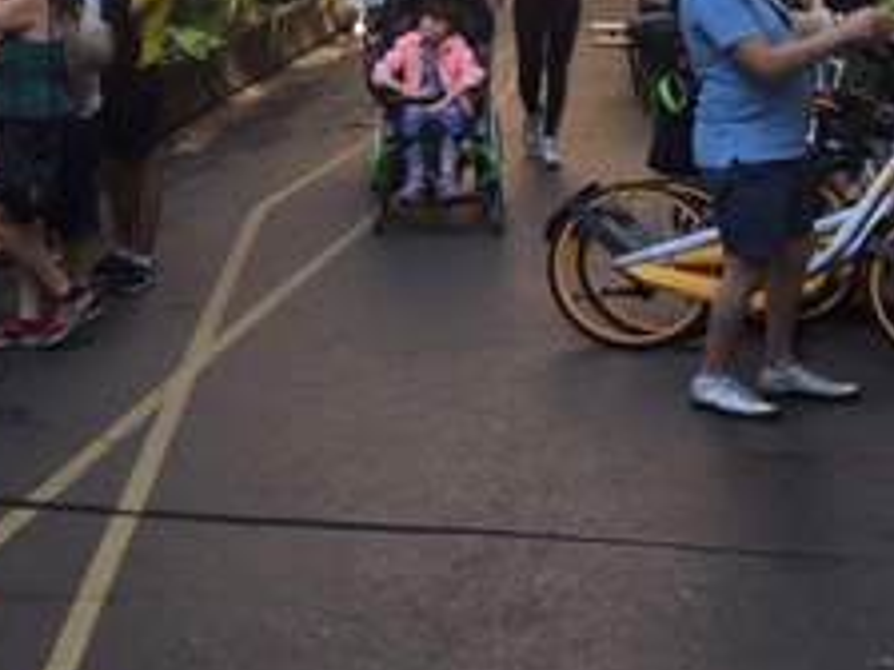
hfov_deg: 21.8
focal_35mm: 83
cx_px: -188
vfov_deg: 17.4
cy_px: 32
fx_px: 2144
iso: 25
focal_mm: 4.15
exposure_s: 1/113
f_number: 2.2
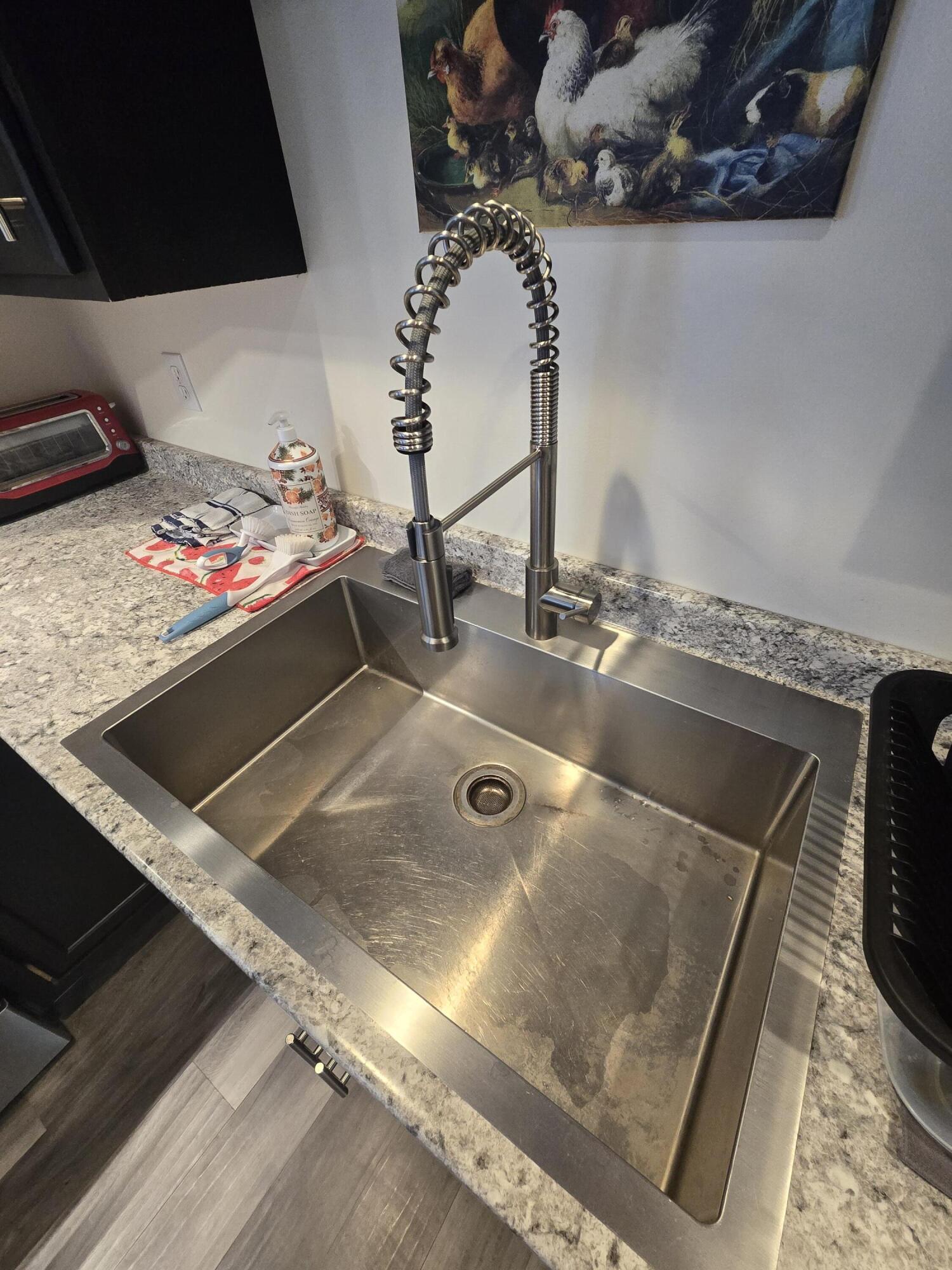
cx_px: 476
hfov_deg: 89.9
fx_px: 477
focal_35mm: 13
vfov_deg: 106.2
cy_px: 635
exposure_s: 1/60
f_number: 2.2
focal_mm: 2.2
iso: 500
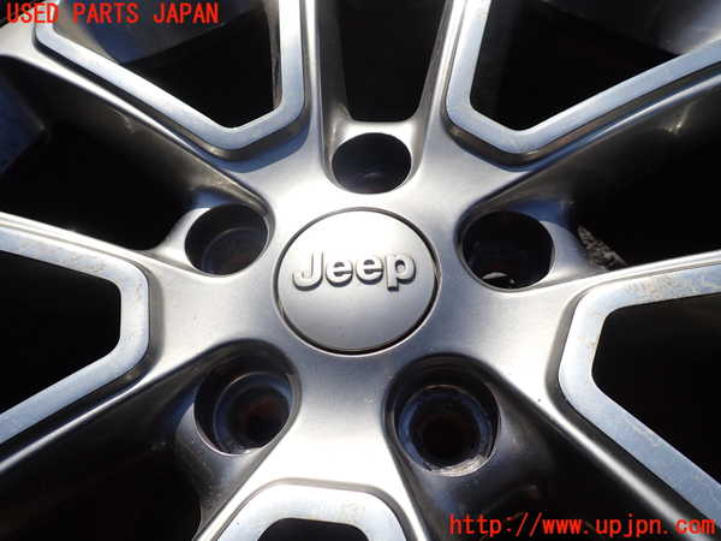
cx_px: 360
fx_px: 521
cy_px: 270
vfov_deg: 54.9
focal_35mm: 25
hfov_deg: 69.4
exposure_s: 1/250
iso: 100
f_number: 8
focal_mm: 4.5
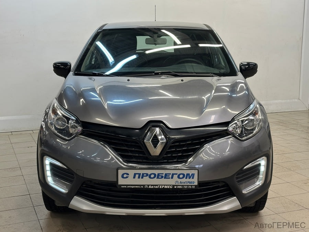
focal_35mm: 48
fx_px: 428
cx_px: 154
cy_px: 116
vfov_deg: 30.3
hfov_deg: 39.7
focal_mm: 6.86
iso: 64
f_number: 1.78
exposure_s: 1/50
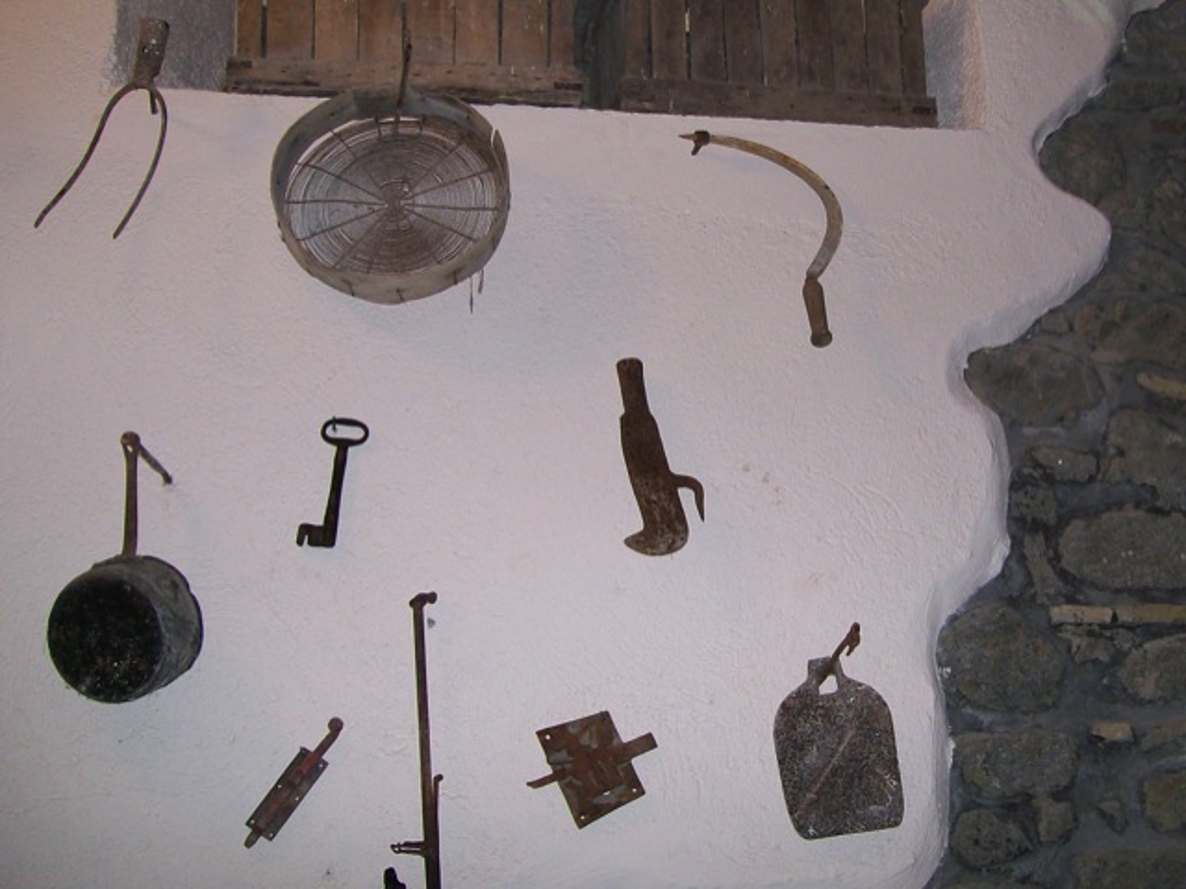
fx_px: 1233
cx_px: 593
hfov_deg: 51.4
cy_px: 444
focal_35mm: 36
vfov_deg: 39.7
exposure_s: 1/60
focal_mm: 6
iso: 80
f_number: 2.7
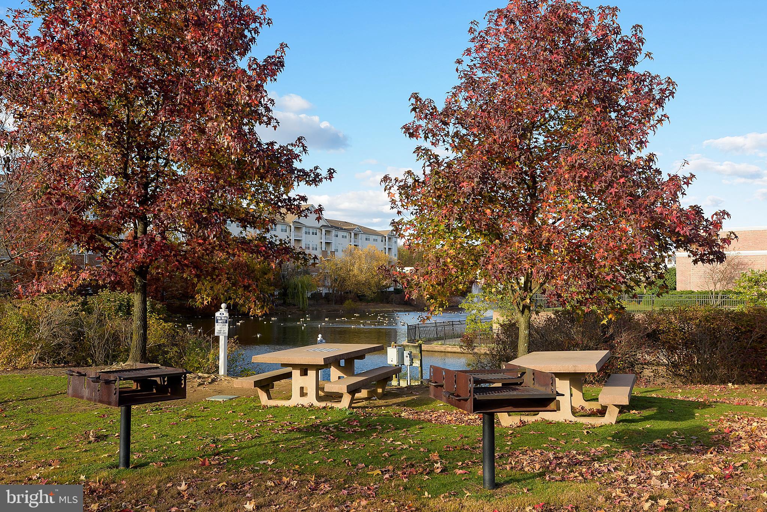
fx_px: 746
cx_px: 384
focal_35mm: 35
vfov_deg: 37.9
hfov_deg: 54.4
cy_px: 256
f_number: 11
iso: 800
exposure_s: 1/320
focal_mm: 35
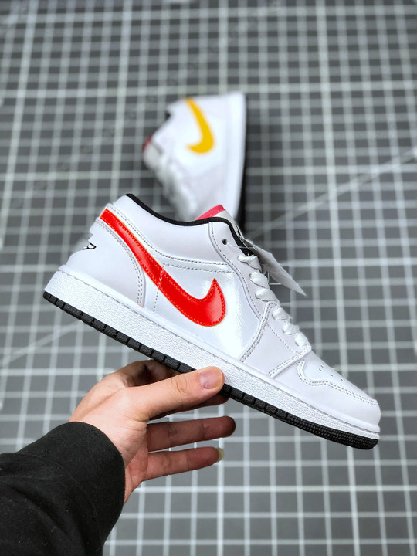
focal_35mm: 57
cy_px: 278
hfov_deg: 25.7
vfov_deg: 33.8
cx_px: 208
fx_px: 916
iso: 32
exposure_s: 1/50
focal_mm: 6.6
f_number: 2.8
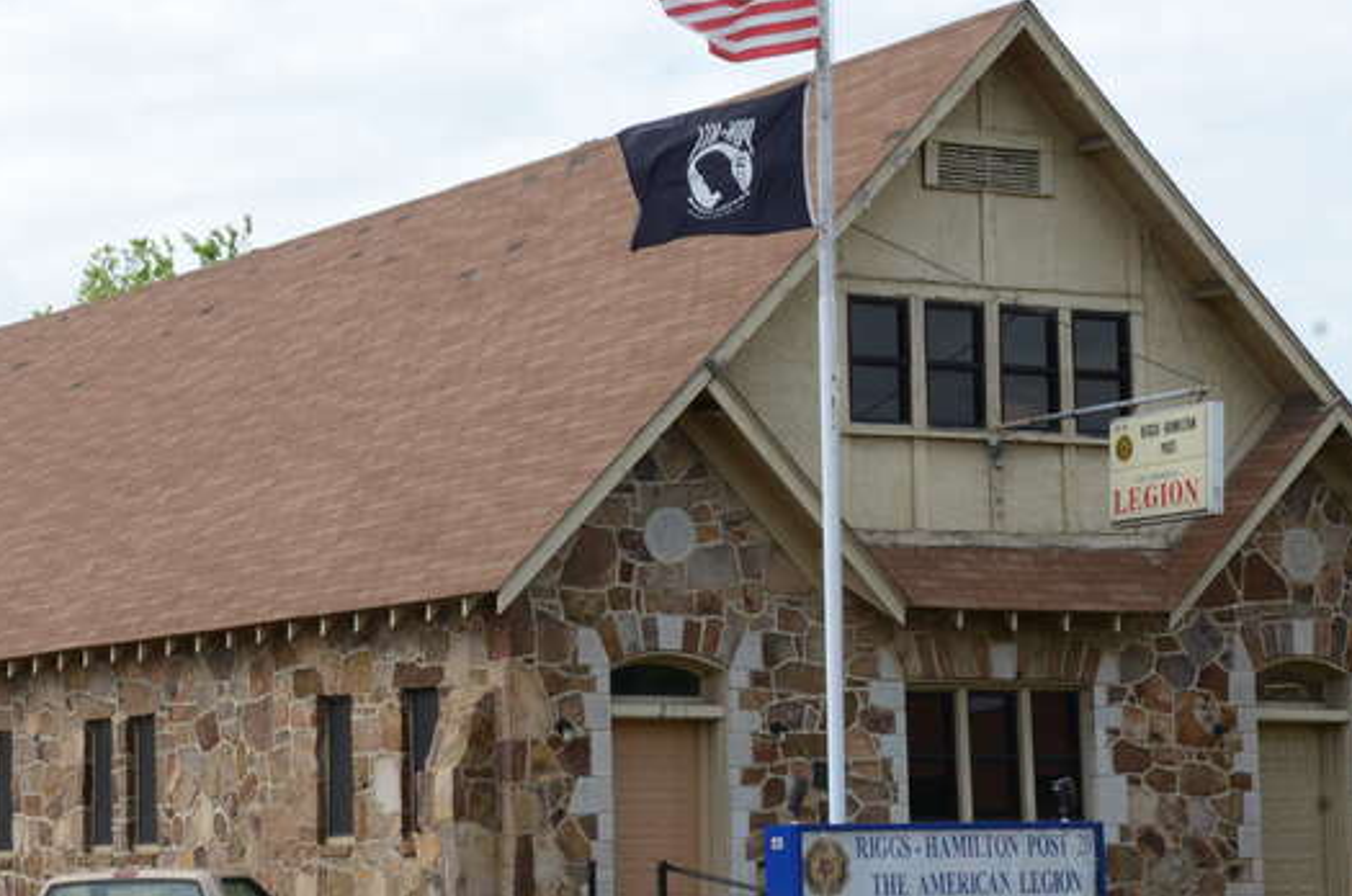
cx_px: 564
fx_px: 3852
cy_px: 469
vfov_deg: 13.3
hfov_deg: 19.9
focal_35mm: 103
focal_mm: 45
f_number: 14
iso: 250
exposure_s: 1/125
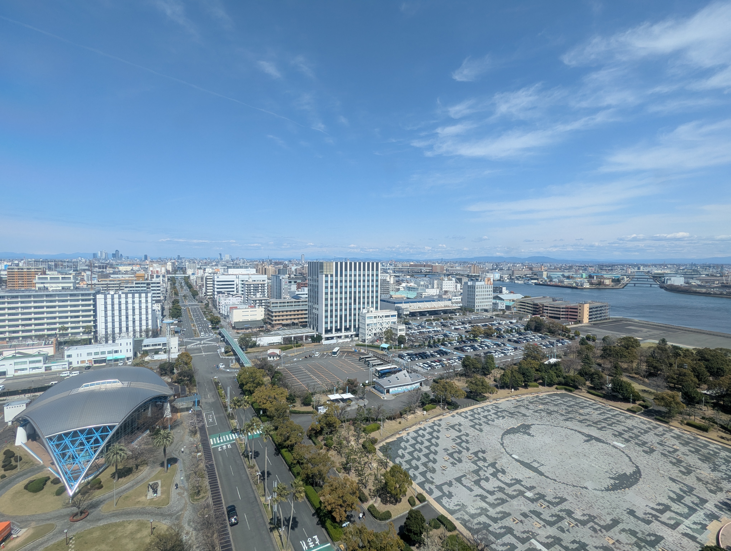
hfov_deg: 94.4
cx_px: 366
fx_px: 338
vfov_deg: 78.2
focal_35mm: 16
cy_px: 276
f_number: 2.2
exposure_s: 1/1499
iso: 52
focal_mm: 2.35
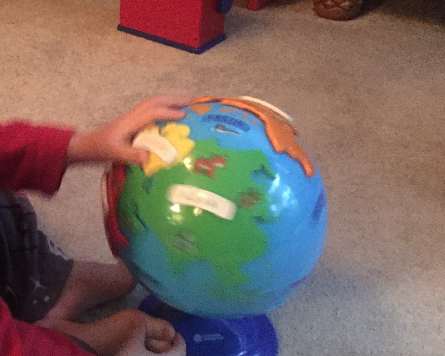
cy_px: 97
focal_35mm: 54
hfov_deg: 33.0
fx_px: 711
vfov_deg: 27.8
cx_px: 49
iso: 1600
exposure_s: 1/15
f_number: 2.2
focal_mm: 4.15
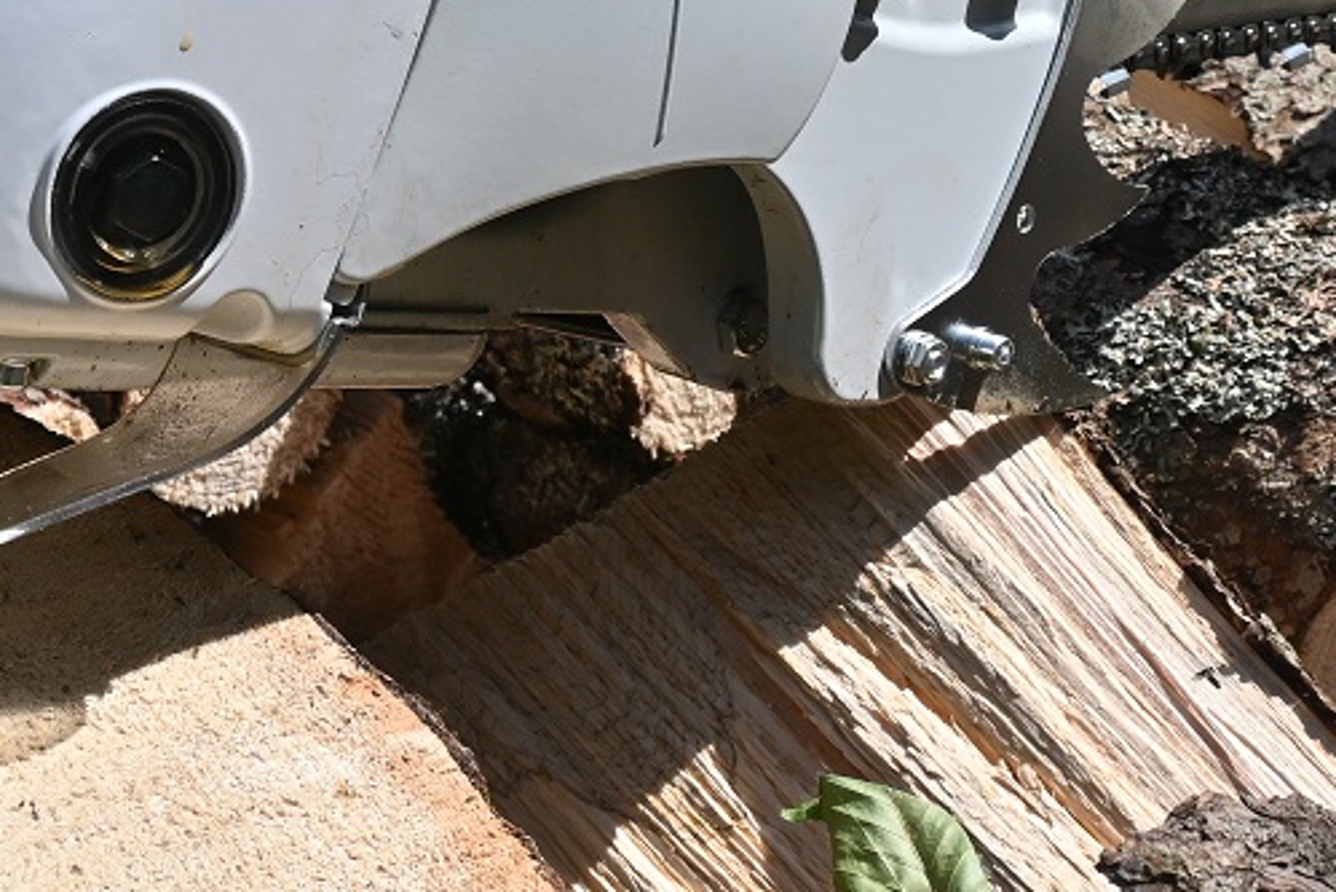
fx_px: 3493
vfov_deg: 14.2
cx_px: 627
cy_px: -121
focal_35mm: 94
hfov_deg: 21.7
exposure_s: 1/500
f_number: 8
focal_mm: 22.5
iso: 100
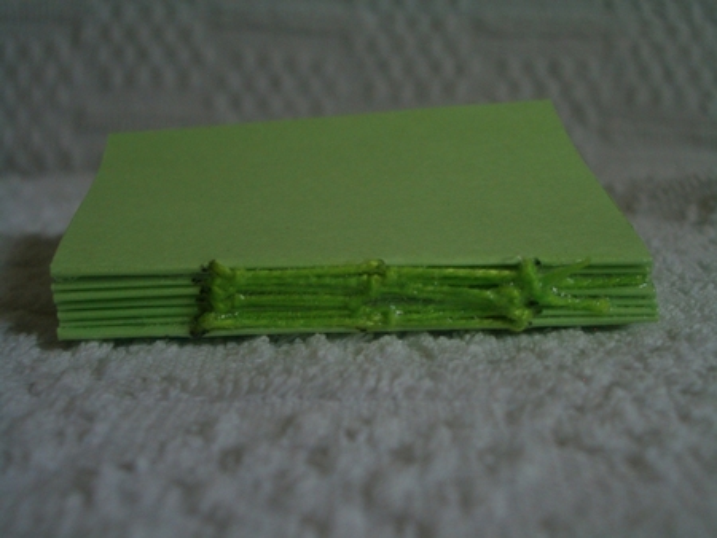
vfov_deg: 29.7
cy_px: 269
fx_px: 1015
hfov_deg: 38.9
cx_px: 358
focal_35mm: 49
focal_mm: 8.2
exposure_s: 1/20
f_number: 3.1
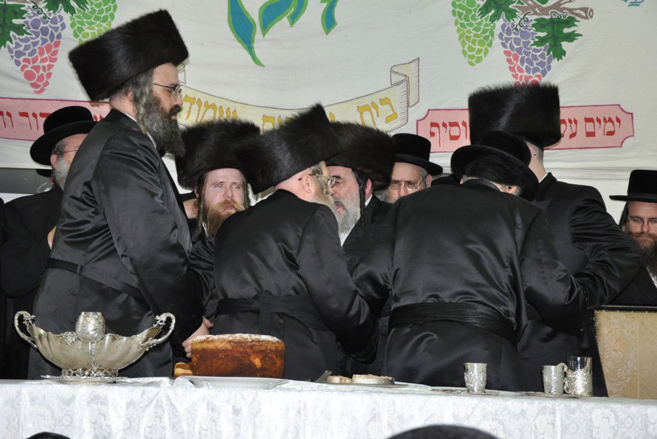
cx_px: 328
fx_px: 1113
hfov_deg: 32.9
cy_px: 218
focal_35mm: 61
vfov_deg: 22.3
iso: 800
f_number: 4.5
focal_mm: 40
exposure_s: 1/60
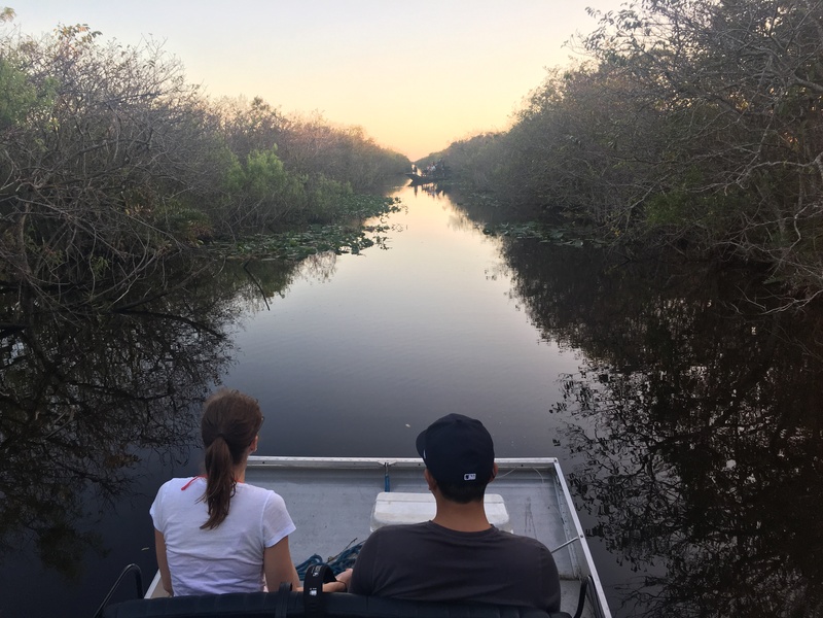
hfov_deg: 61.7
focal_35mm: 29
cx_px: 412
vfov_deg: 48.2
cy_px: 309
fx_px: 689
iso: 40
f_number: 2.2
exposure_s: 1/120
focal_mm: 4.15
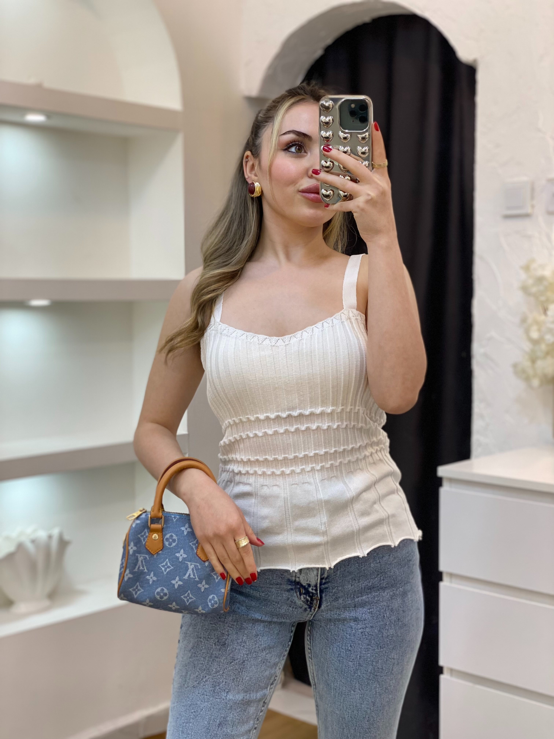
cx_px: 277
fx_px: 1110
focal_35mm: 52
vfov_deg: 36.8
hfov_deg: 28.0
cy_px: 370
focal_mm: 6
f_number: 2
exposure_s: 1/100
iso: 80
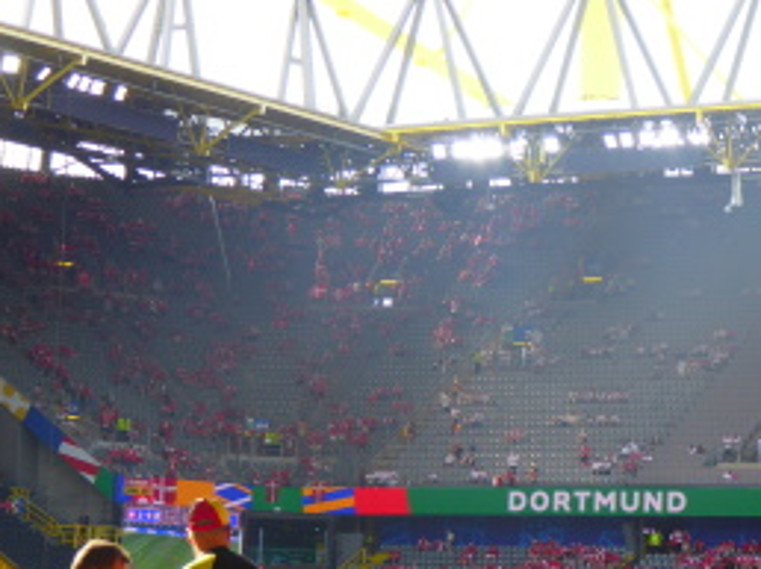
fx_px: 3031
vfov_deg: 10.7
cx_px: 599
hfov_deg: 14.2
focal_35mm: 138
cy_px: 324
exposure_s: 1/60
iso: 100
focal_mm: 14.1
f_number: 4.7
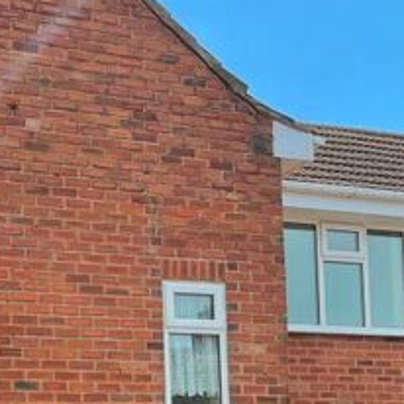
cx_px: 65
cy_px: 446
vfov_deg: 21.1
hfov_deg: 21.8
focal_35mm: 78
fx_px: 1030
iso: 32
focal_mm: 5.1
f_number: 1.6
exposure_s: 1/2387
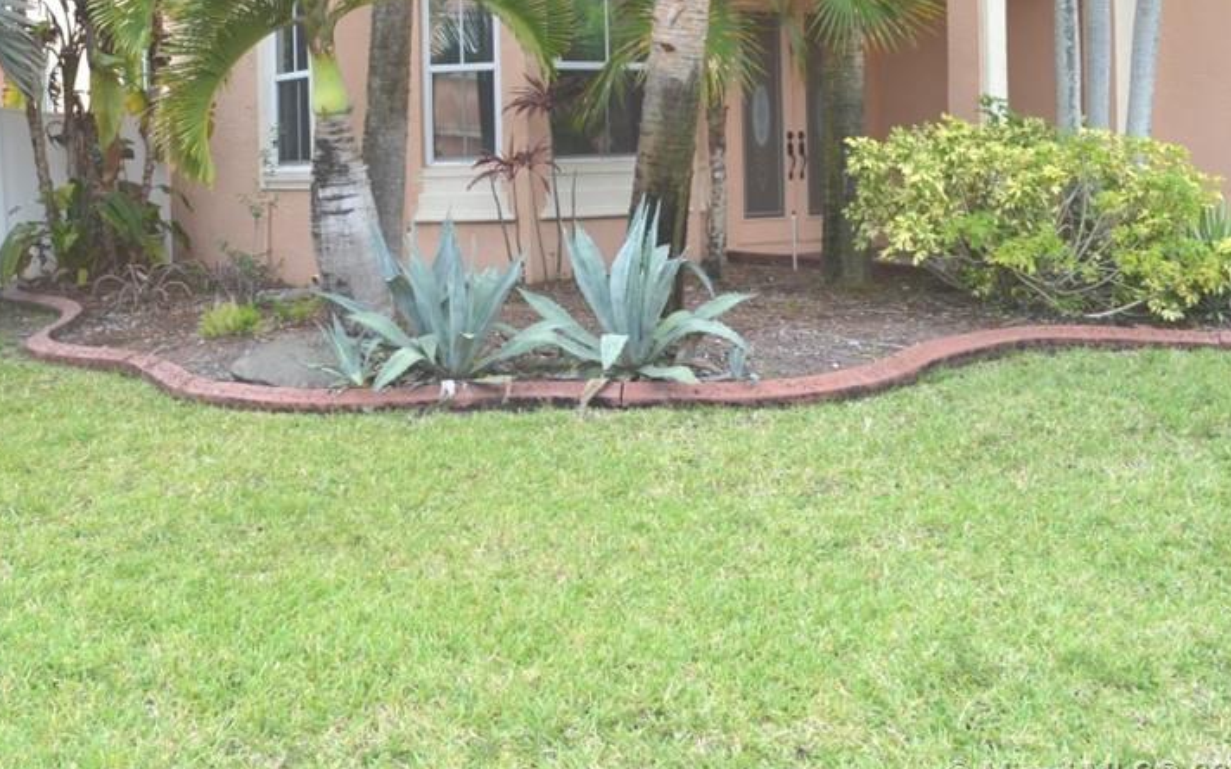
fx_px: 1409
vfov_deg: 30.0
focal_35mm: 42
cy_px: 178
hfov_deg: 46.3
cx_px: 392
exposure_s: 1/200
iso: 200
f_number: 7.1
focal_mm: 18
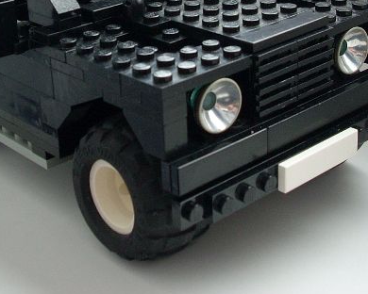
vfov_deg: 20.2
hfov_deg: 25.7
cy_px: 24
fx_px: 806
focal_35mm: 74
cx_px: 157
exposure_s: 1/30
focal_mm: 6.2
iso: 154
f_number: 2.8
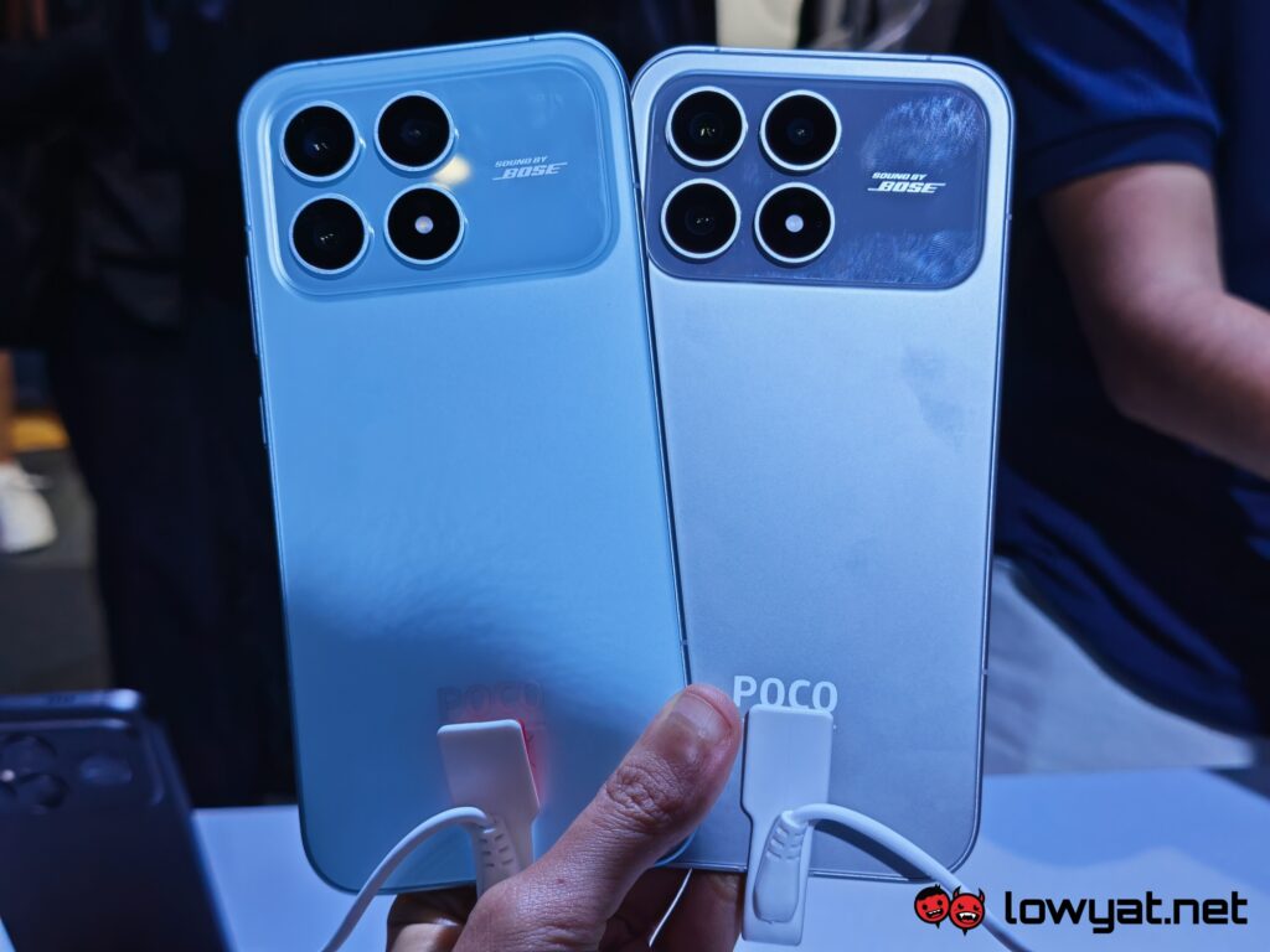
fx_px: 1688
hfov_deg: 41.2
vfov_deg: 31.5
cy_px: 476
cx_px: 635
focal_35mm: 46
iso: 50
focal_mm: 5.4
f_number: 1.6
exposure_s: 1/120
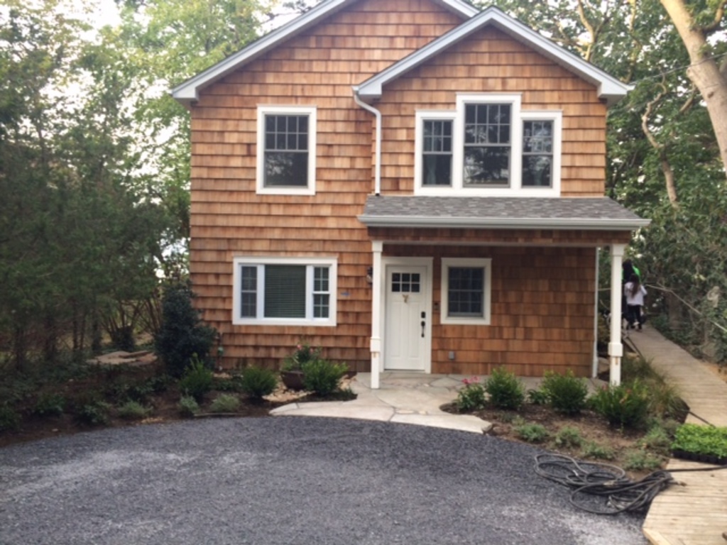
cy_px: 272
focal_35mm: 29
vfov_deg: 48.2
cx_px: 364
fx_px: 609
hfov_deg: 61.7
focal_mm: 4.15
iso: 50
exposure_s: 1/60
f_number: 2.2
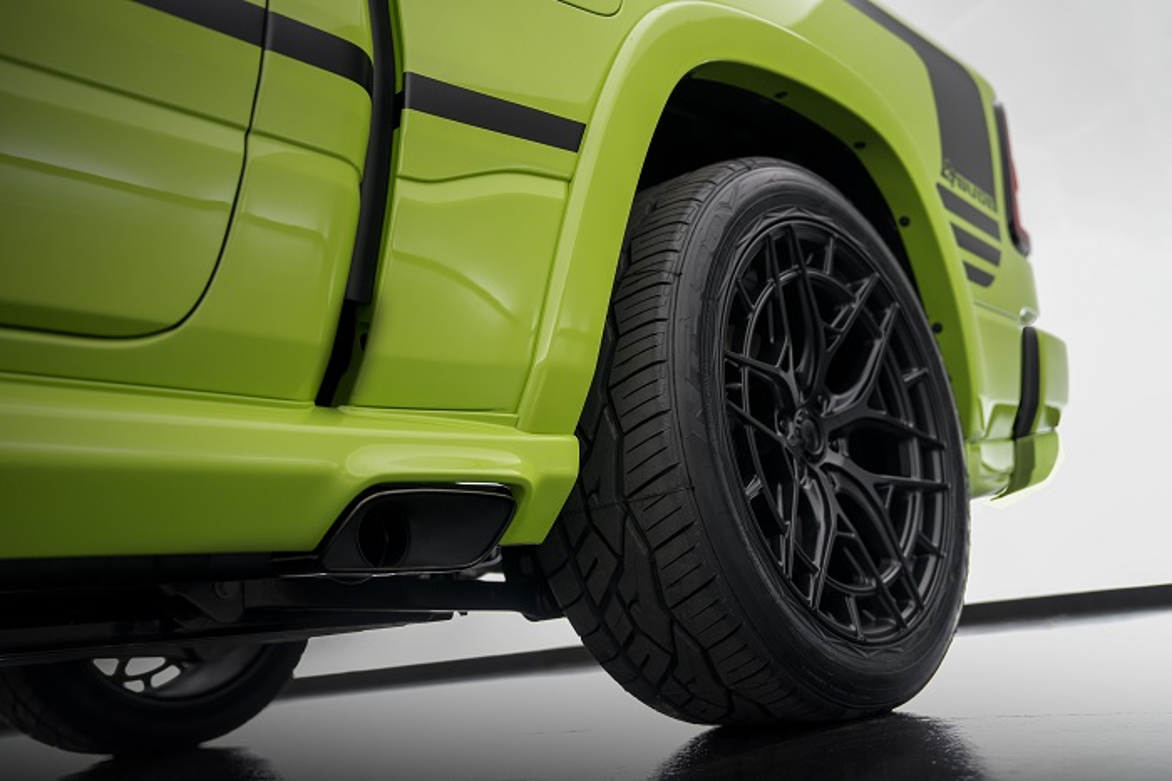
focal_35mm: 37
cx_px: 586
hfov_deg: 51.9
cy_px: 390
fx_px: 1204
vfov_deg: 35.9
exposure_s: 1/20
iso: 1000
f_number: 2.8
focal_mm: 37
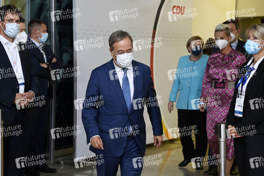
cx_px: 132
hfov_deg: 20.4
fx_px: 733
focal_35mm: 100
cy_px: 88
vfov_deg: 13.7
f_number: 5.3
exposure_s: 1/320
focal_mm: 100
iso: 5000
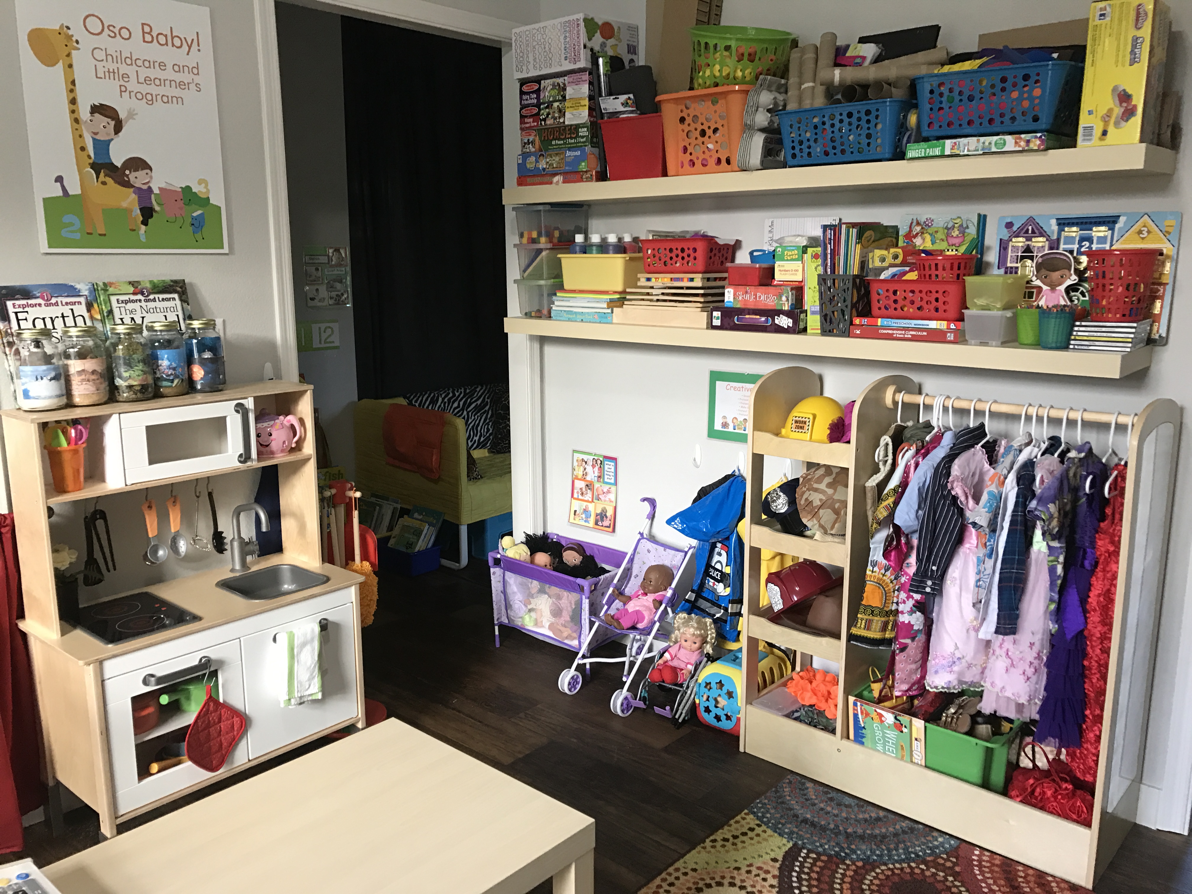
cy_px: 447
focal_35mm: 28
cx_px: 596
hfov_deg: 63.4
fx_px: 964
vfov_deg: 49.7
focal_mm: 3.99
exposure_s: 1/15
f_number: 1.8
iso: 40
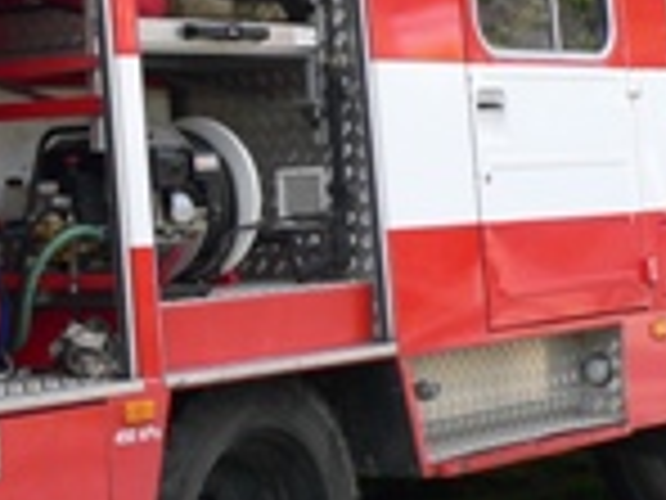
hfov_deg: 17.4
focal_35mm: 109
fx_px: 2097
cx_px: -81
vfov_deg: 13.5
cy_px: 50
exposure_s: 1/160
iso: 80
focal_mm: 6
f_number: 4
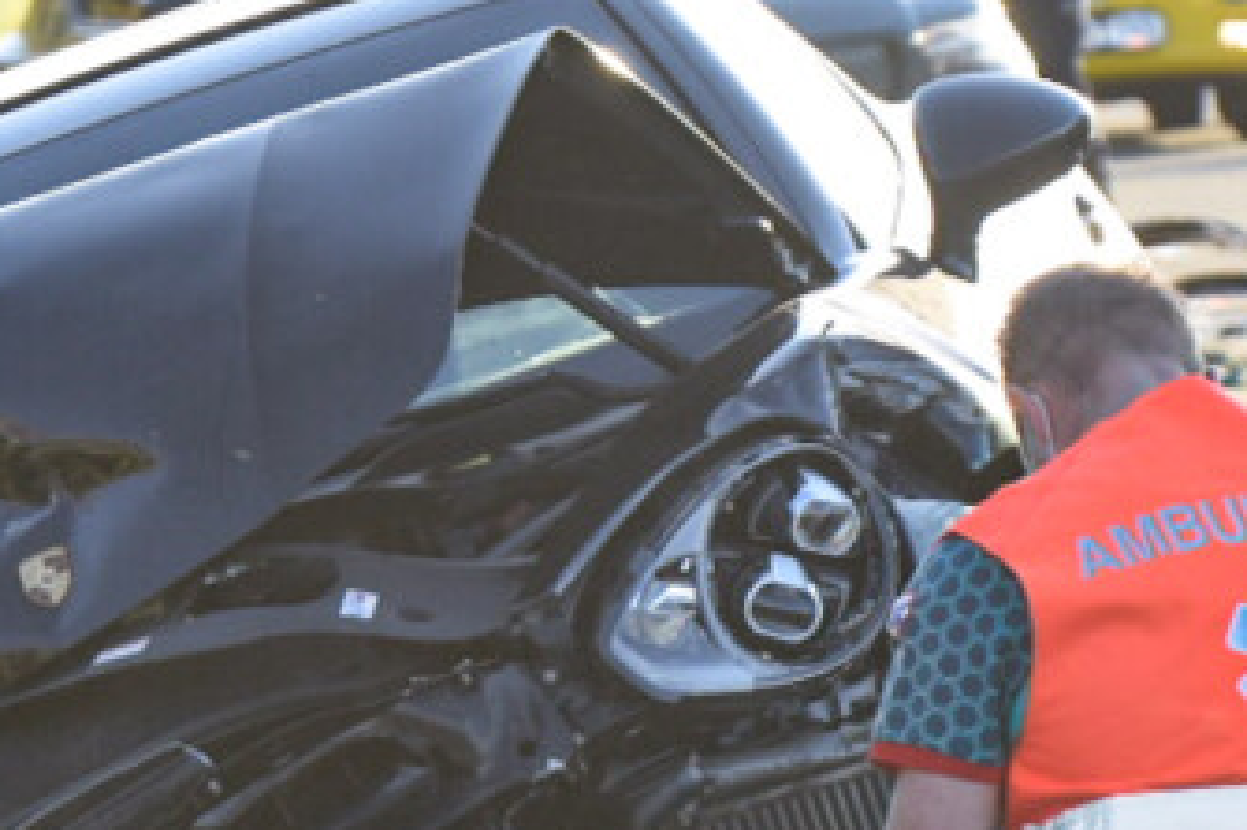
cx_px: 1031
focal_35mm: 631
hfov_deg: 3.3
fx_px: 21845
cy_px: 450
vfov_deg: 2.2
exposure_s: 1/250
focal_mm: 110
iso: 200
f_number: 5
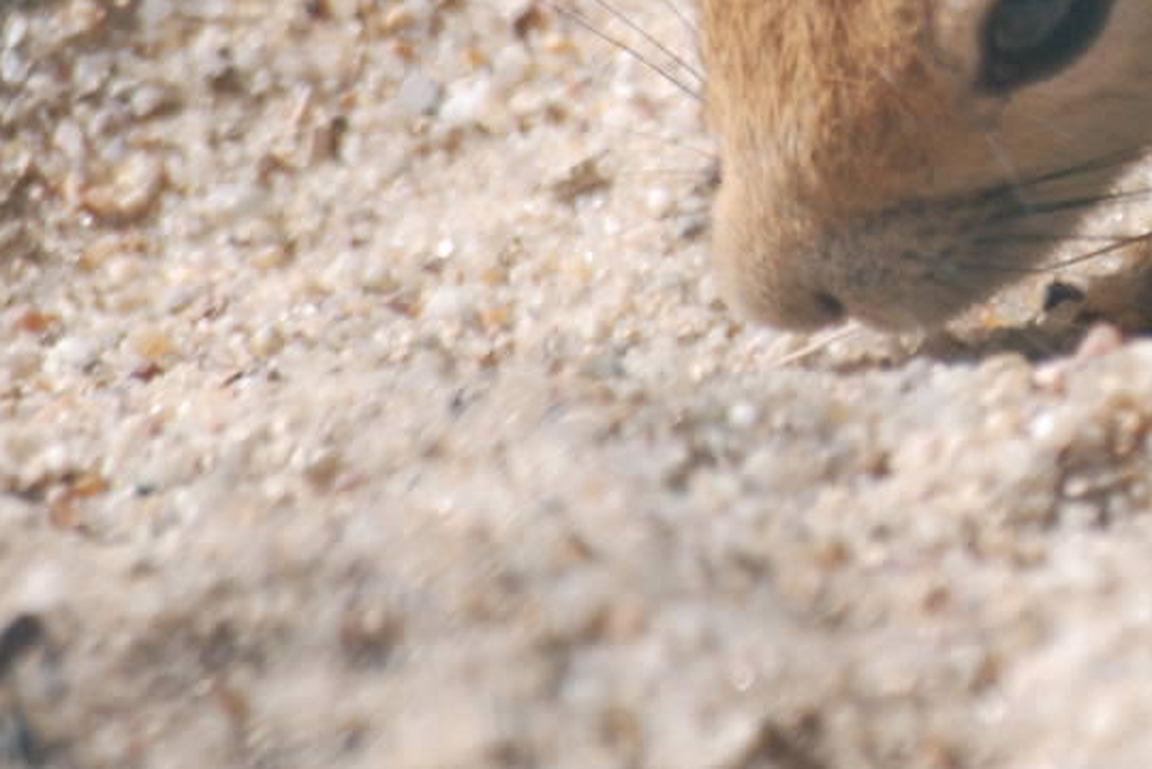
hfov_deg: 1.5
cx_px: 1532
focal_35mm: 1337
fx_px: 42805
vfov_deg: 1.0
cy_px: -245
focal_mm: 300
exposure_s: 1/400
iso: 400
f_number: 5.6
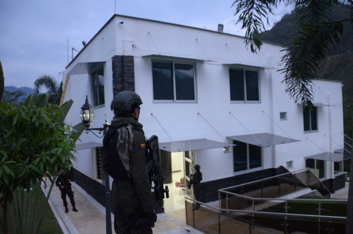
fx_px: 587
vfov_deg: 22.5
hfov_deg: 33.5
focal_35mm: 60
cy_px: 117
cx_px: 176
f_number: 4.5
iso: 1600
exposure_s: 1/50
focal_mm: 40
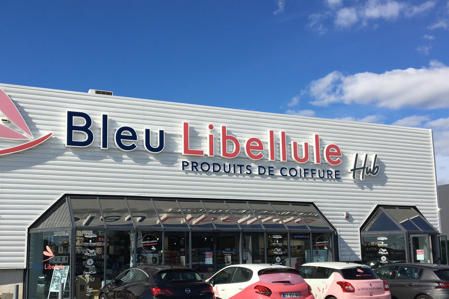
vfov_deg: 31.8
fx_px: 524
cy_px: 182
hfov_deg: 46.3
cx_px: 197
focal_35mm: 42
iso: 25
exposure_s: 1/2404
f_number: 2.2
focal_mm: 4.15
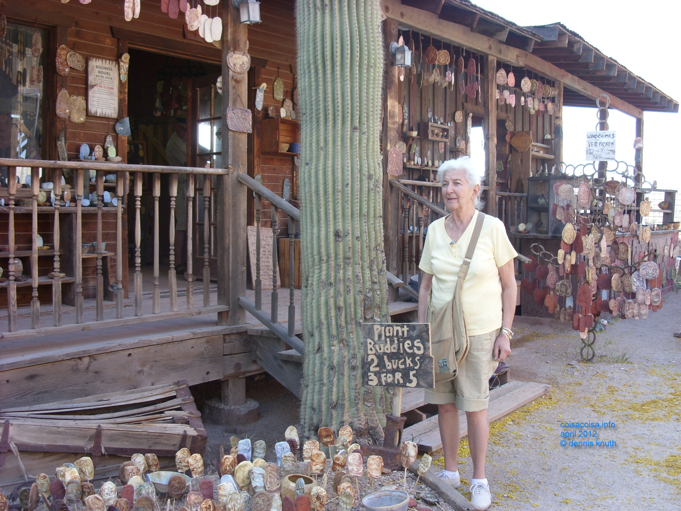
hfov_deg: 49.0
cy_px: 256
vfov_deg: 37.7
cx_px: 340
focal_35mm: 38
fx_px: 748
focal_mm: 6.3
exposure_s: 1/88
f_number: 2.8
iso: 50
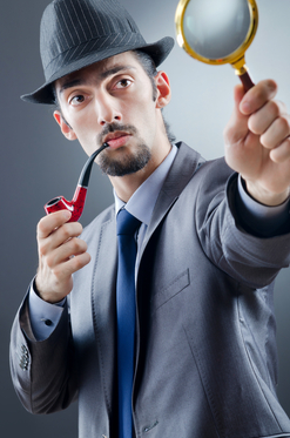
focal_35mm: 120
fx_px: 1457
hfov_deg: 11.4
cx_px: 163
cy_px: 191
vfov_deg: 17.1
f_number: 9
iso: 100
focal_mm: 70
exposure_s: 1/200
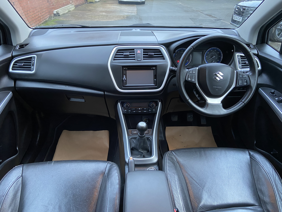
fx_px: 212
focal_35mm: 26
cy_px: 106
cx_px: 141
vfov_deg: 53.1
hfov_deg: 67.3
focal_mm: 4.25
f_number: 1.8
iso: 320
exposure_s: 1/60
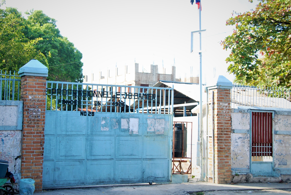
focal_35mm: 52
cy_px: 98
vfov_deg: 25.8
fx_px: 425
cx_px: 146
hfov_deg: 37.8
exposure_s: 1/250
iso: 250
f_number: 5.6
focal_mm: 35
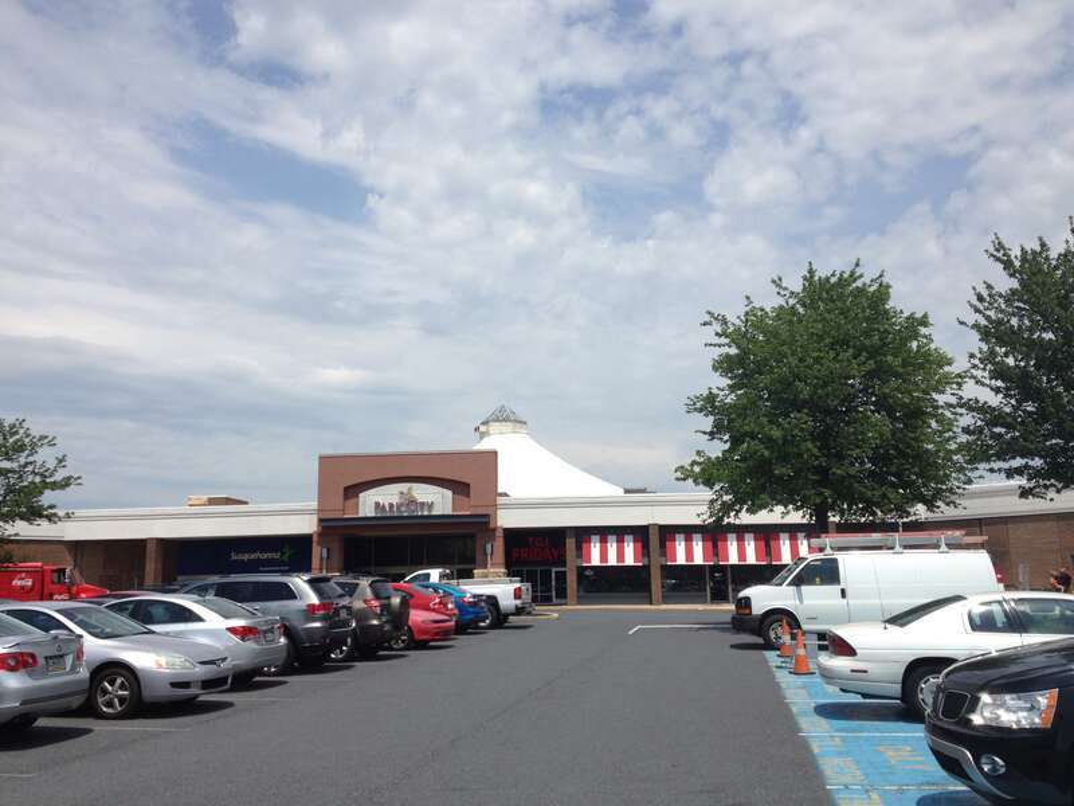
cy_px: 403
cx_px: 537
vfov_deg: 40.7
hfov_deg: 52.6
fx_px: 1086
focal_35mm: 35
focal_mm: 4.28
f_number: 2.4
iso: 50
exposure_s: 1/3247
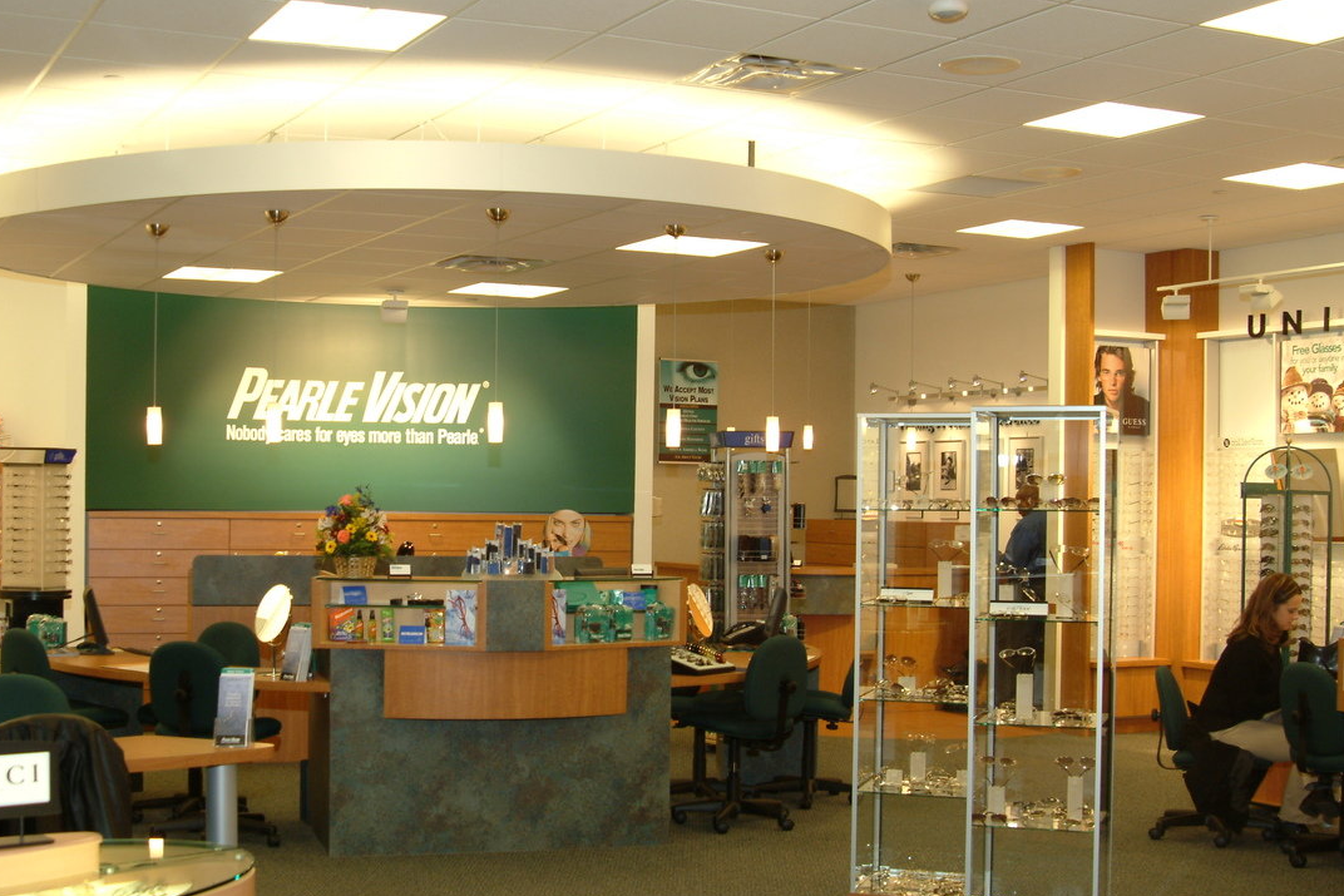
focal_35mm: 47
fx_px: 1755
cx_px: 580
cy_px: 523
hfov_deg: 41.8
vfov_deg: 28.6
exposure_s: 1/30
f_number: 4.8
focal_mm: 24
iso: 400
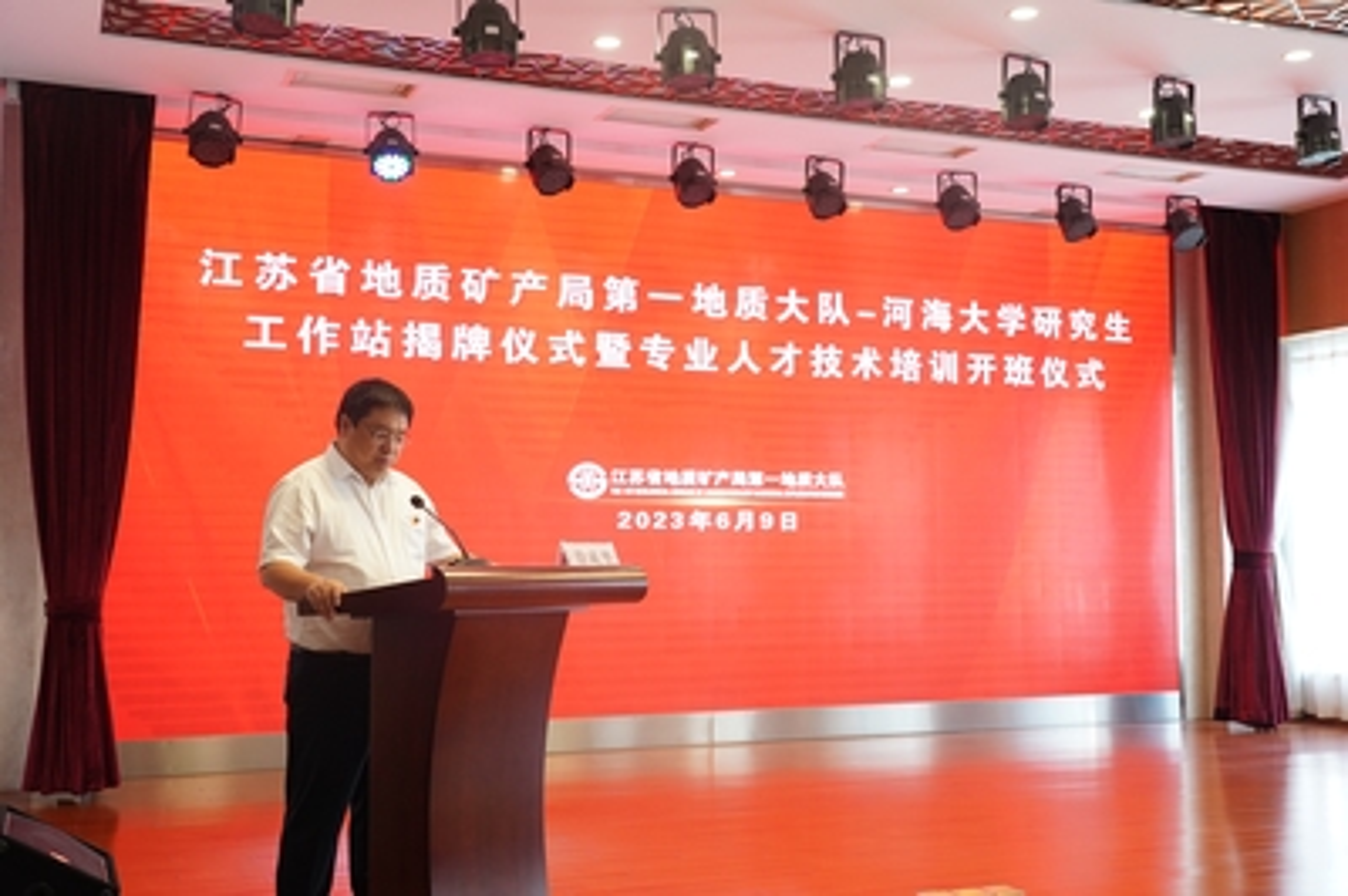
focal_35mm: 39
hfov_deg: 49.6
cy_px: 448
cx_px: 674
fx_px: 1459
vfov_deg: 34.2
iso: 2000
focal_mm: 39
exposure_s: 1/100
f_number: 6.3
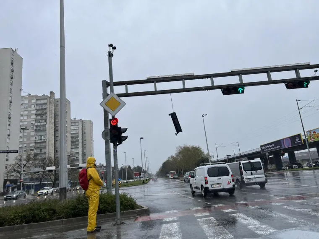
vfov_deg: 53.1
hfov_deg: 67.3
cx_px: 160
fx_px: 240
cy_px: 120
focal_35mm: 26
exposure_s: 1/1183
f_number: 1.5
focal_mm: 5.7
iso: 50
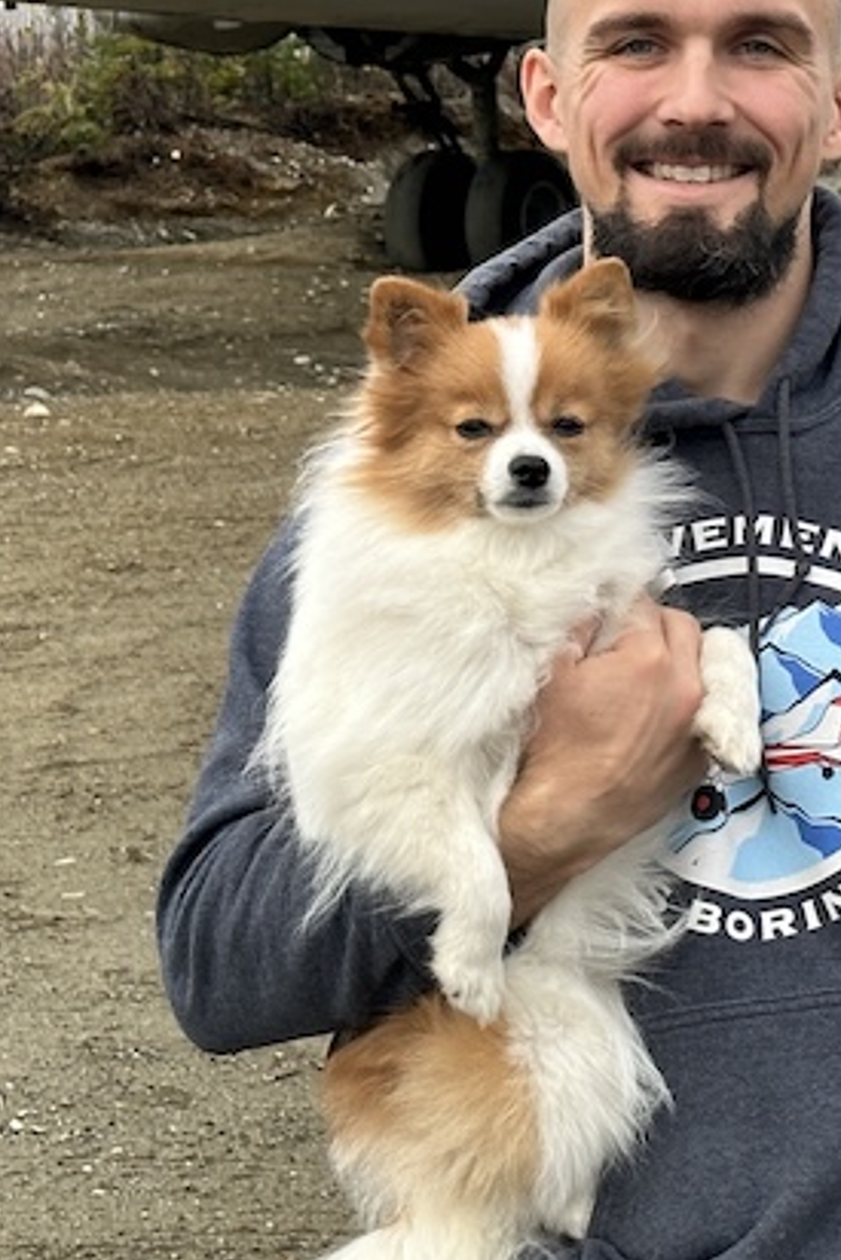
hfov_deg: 11.0
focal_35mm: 124
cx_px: 801
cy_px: 388
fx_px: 4341
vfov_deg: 16.5
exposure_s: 1/694
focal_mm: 6.86
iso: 64
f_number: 1.78
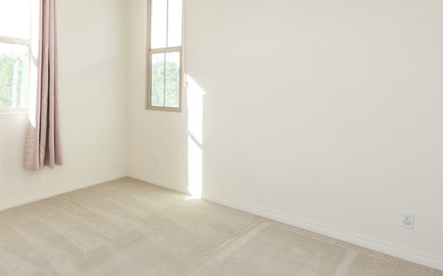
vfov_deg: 46.7
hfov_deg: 68.0
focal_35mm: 26
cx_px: 140
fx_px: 314
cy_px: 88
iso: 160
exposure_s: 1/125
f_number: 5.6
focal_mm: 14
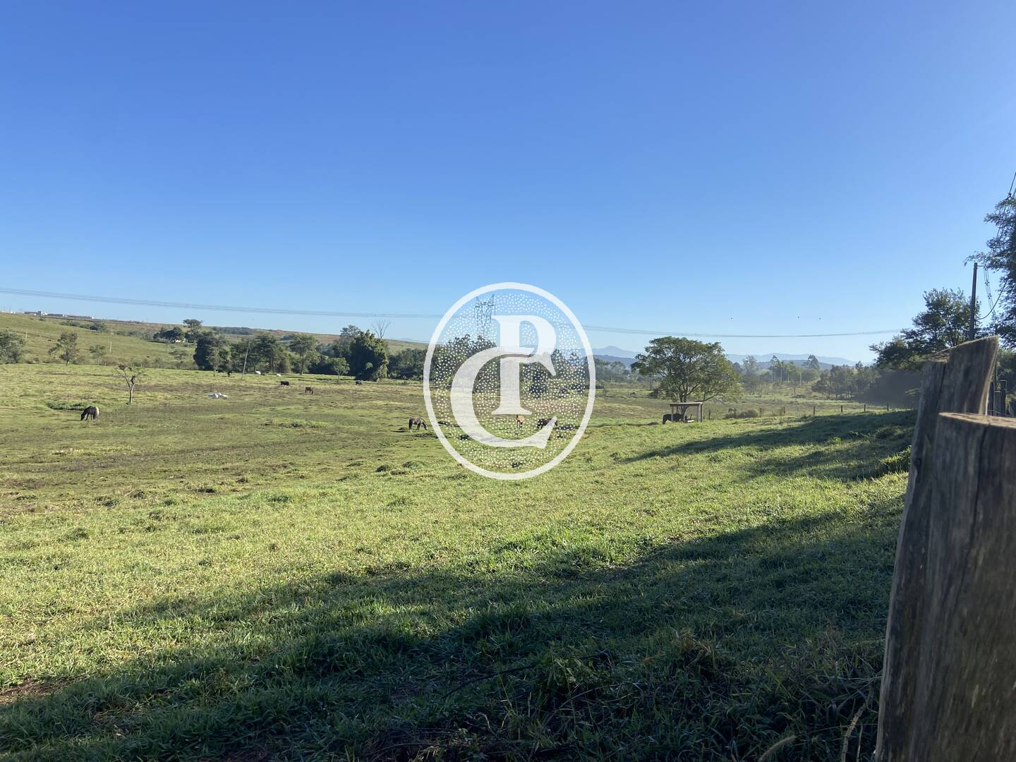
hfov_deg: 67.3
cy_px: 381
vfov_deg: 53.1
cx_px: 508
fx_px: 763
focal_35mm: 26
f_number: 1.8
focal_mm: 4.25
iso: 32
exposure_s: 1/2513
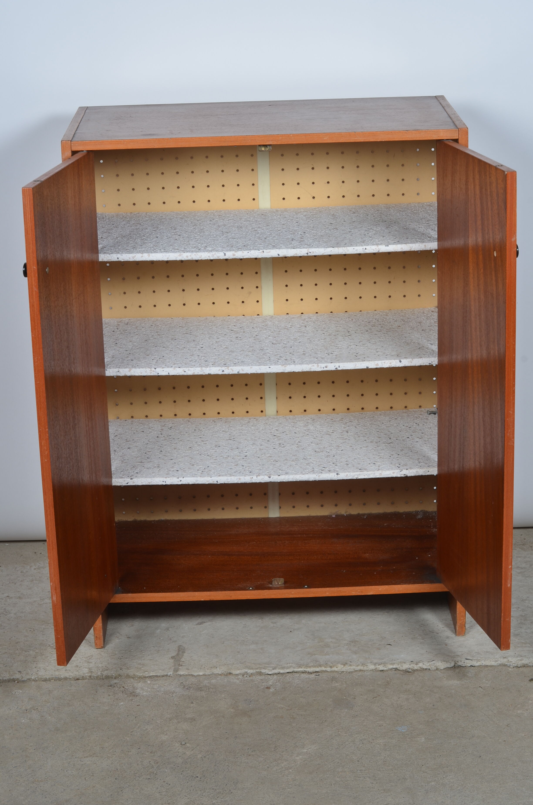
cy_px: 402
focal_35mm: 75
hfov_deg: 18.1
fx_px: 1673
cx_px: 266
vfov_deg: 27.0
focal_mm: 50
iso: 100
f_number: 11
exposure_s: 1/125
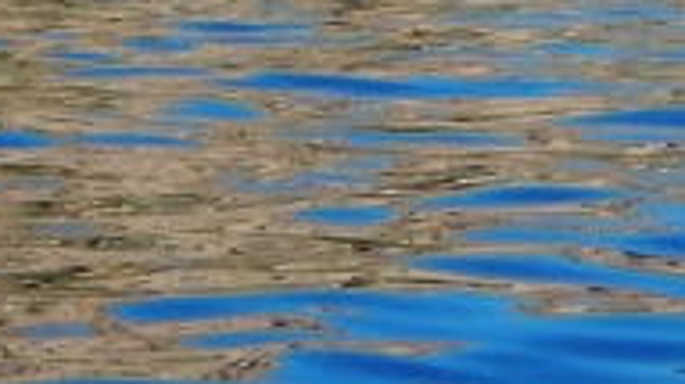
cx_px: 1212
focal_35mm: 403
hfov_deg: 5.3
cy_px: -578
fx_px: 7313
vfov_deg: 3.0
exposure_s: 1/500
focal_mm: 12.3
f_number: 8.2
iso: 125
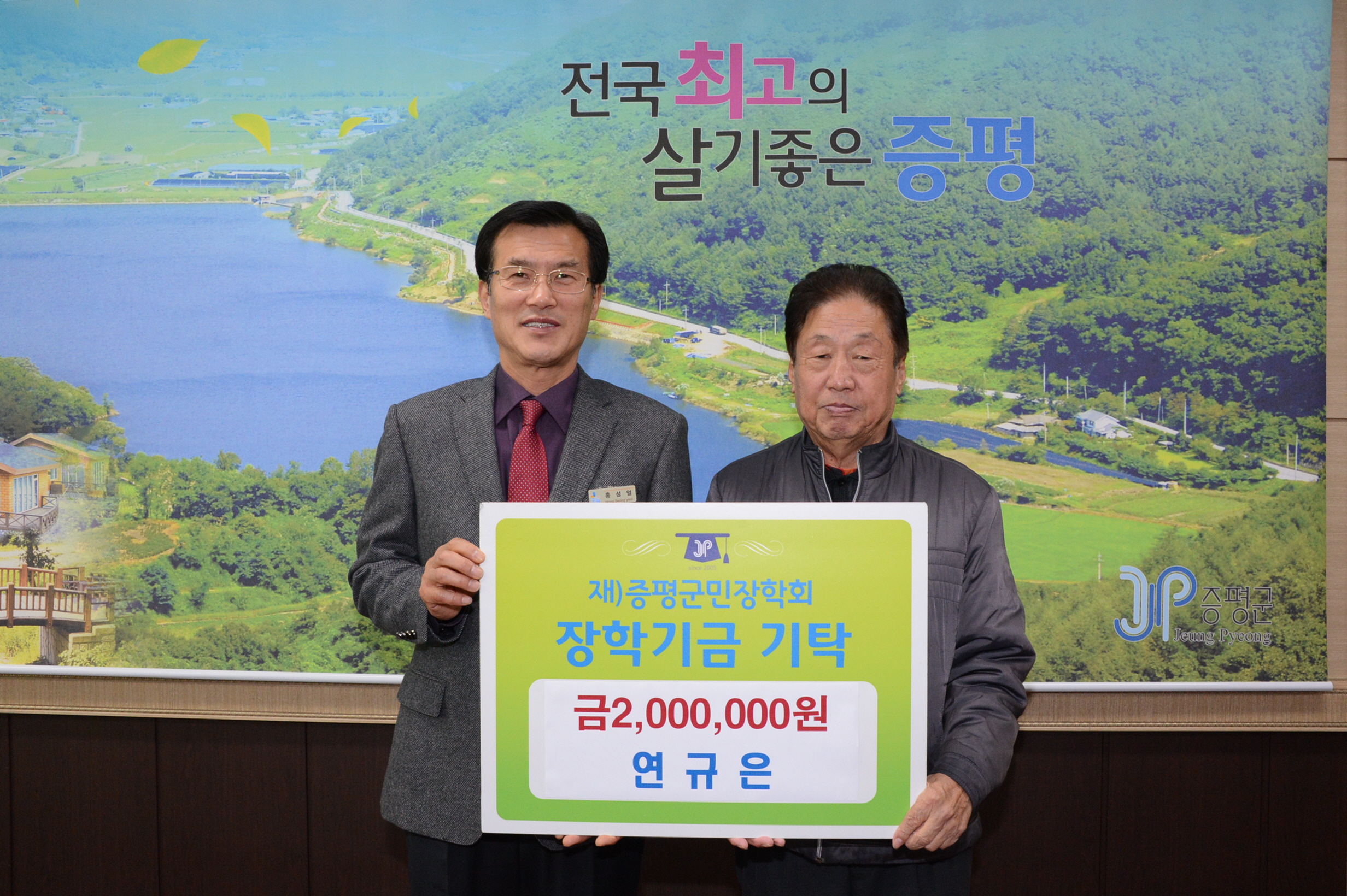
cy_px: 448
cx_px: 674
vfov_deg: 41.1
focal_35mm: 32
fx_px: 1197
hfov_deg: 58.7
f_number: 10
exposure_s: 1/125
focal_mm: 32
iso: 4000
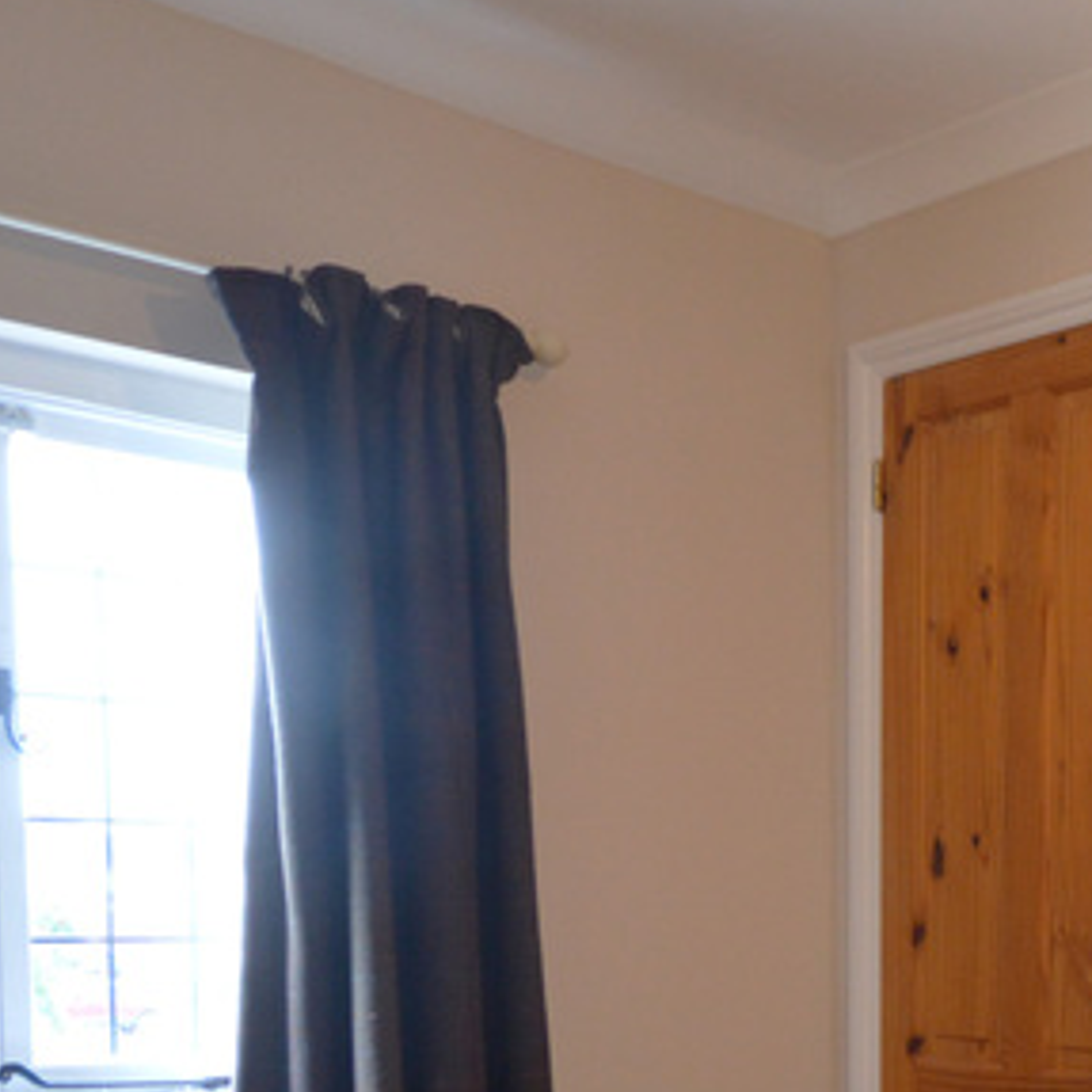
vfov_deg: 33.2
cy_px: 1012
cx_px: 1322
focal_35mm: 48
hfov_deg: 30.0
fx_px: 1713
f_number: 4
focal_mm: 10
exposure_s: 1/60
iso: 640
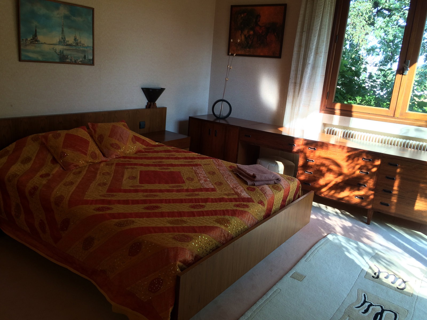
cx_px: 214
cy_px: 160
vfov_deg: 48.2
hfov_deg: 61.7
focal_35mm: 29
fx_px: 358
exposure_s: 1/100
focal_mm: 4.15
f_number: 2.2
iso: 40
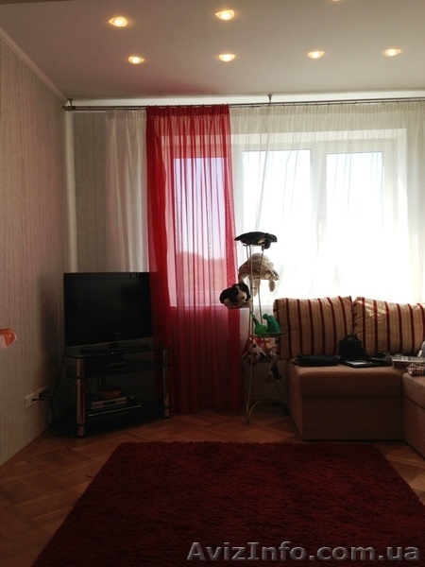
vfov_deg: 55.4
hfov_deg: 42.9
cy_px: 284
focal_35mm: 33
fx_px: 540
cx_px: 212
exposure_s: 1/189
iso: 50
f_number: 2.4
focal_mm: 4.13
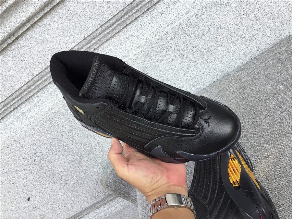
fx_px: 261
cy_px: 110
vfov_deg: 45.4
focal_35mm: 31
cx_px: 146
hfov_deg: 58.4
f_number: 2.4
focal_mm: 3.3
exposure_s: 1/218
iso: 25
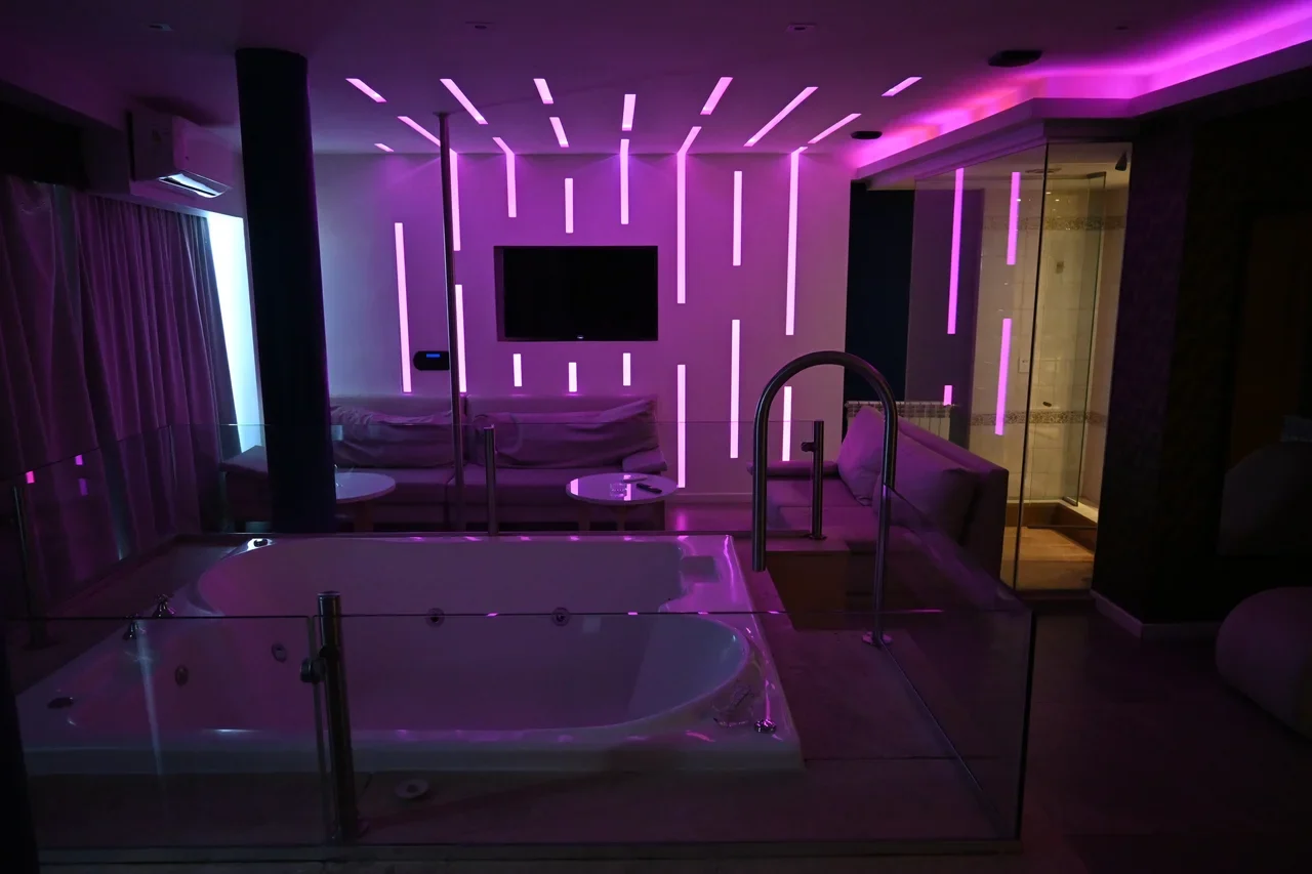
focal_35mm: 24
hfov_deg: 73.8
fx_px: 874
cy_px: 437
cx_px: 656
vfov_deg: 53.1
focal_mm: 16
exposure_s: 1/125
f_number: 3.5
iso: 2800
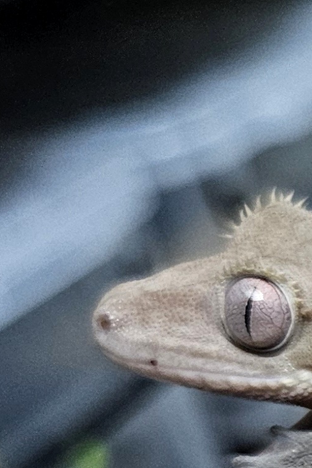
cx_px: 873
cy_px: 523
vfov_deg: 15.8
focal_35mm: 126
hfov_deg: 9.2
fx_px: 1638
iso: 400
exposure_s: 1/120
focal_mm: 5.4
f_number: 1.8
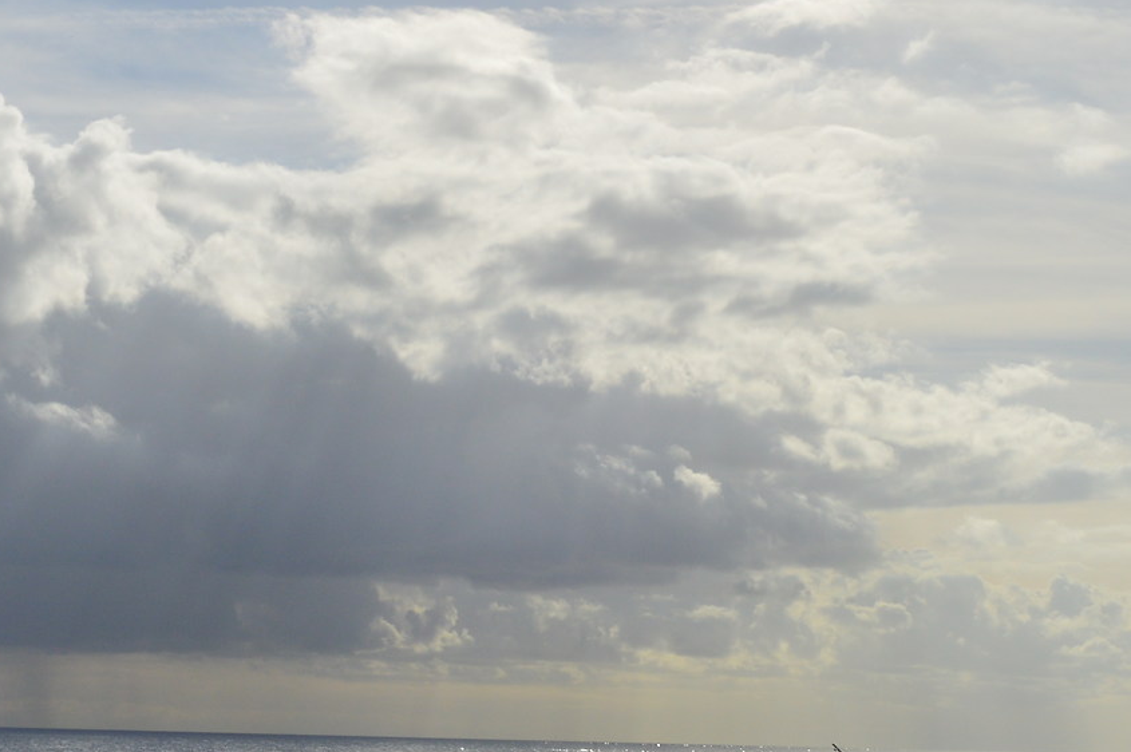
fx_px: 2807
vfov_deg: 15.2
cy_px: 494
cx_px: 92
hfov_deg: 22.2
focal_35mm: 89
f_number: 13
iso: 100
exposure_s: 1/800
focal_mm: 21
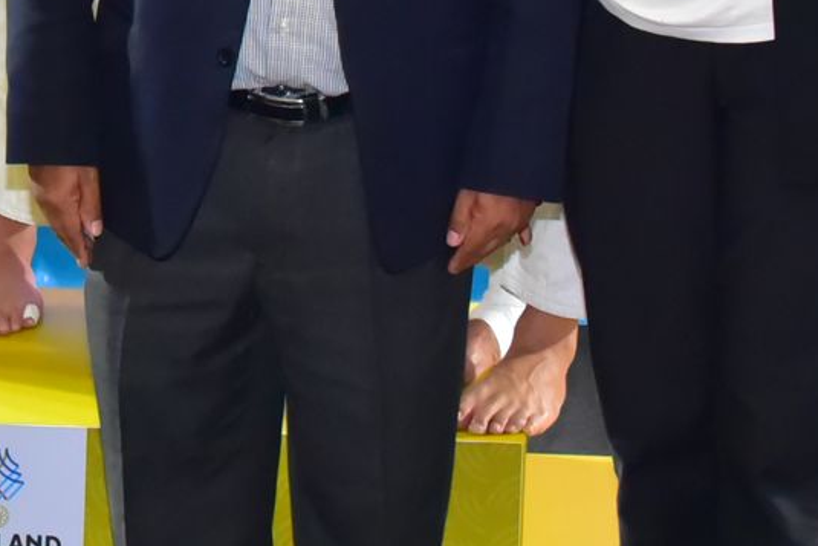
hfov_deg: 10.9
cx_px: 84
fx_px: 4250
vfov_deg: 7.2
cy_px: -265
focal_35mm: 187
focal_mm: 40
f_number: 5.6
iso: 5000
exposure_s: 1/160
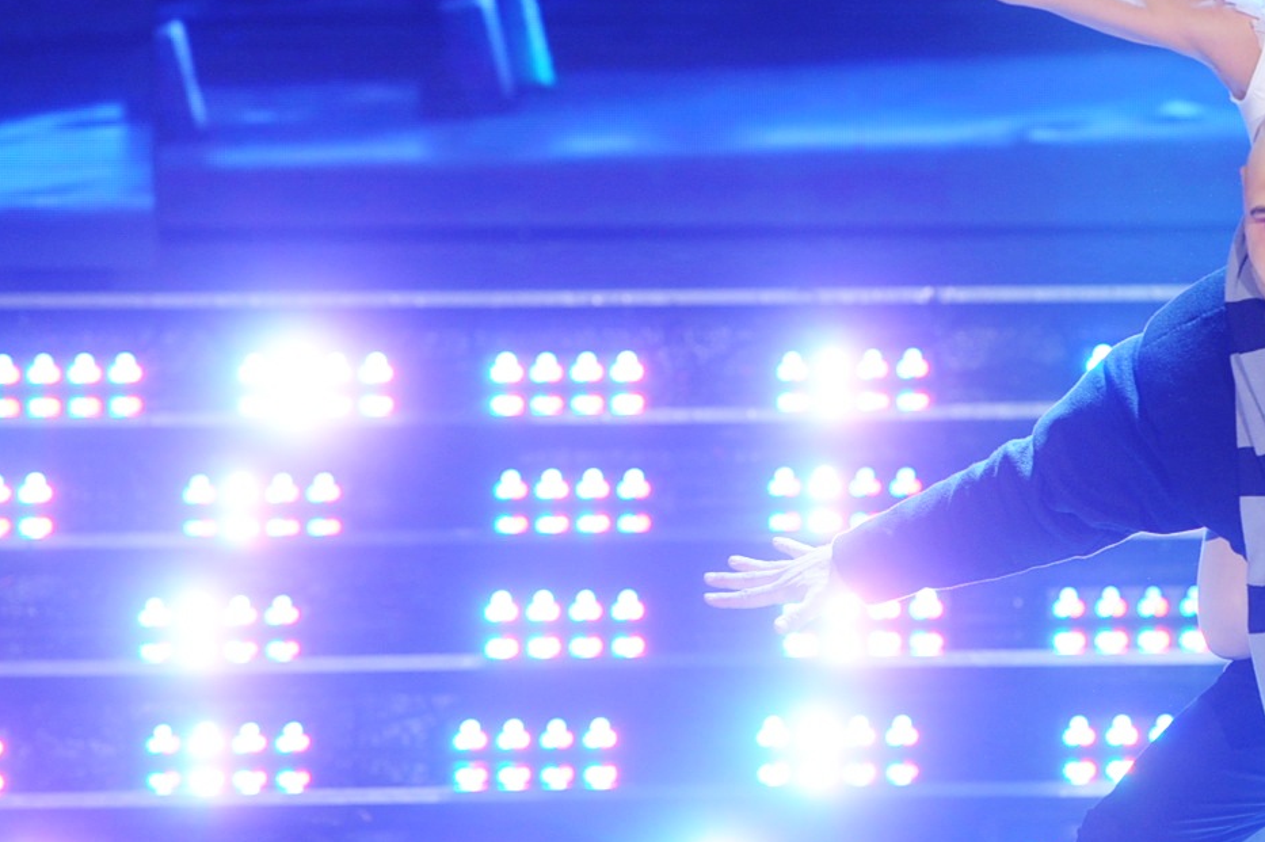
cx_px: 963
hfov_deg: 5.2
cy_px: 430
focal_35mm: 399
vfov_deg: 3.4
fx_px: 14012
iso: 800
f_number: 4
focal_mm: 175
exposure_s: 1/250
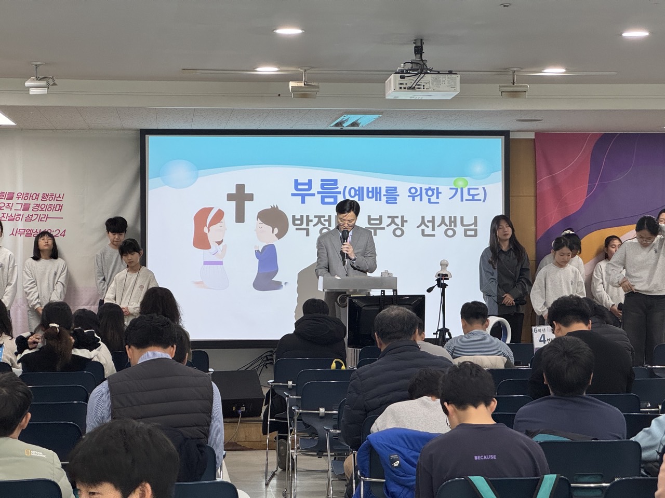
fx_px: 1479
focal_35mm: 77
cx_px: 332
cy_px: 249
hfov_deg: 25.3
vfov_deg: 19.1
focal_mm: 9
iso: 200
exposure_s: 1/120
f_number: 2.8
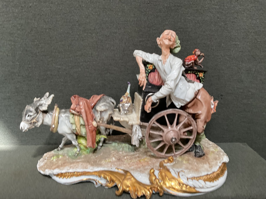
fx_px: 223
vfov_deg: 48.2
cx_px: 133
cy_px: 100
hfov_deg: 61.7
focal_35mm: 29
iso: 100
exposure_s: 1/50
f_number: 1.8
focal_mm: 3
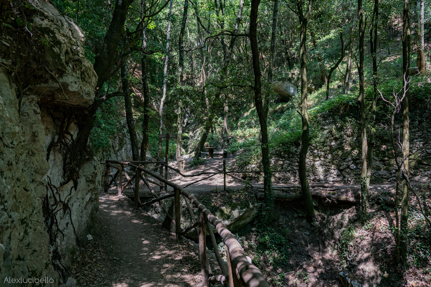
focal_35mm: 27
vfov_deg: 47.9
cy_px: 144
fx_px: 323
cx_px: 216
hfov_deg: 67.4
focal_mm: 18
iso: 100
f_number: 2.8
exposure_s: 1/160
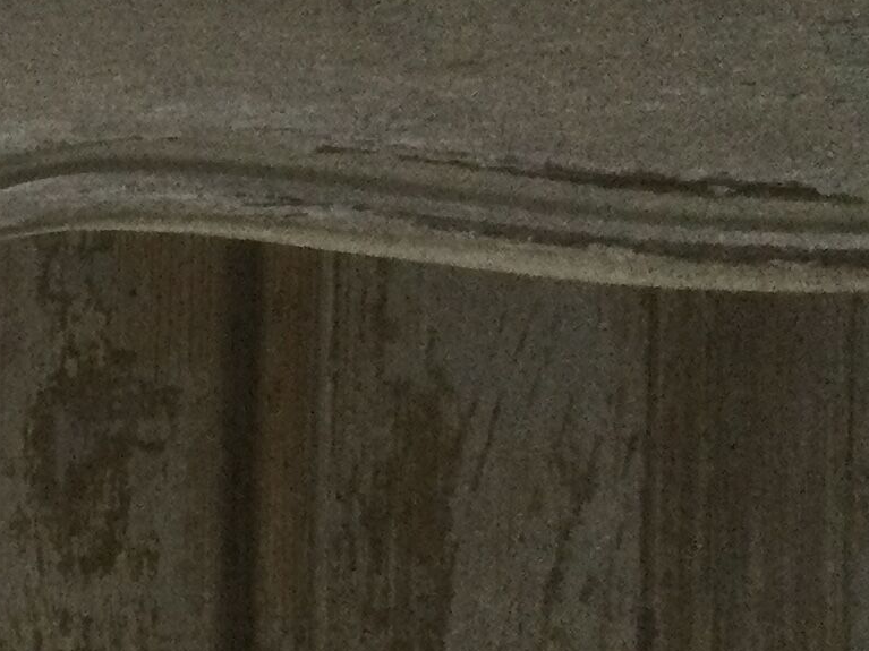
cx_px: -844
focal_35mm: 132
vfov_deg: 11.2
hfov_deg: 13.0
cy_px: 376
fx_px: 3313
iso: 200
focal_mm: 3.3
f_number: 2.4
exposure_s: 1/33
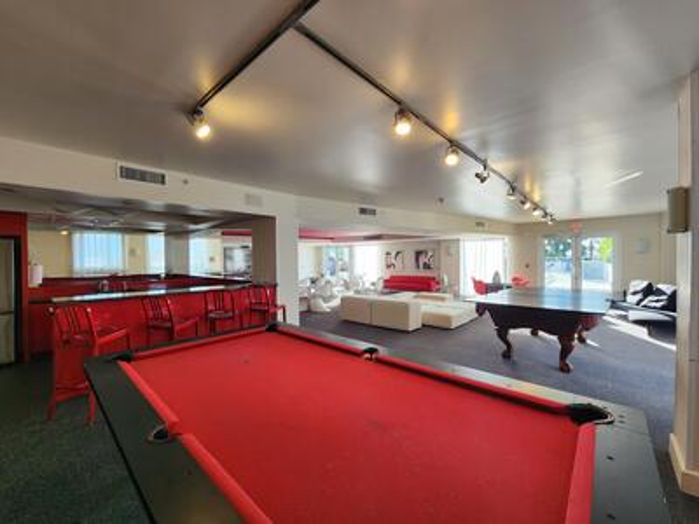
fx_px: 263
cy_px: 262
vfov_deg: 89.9
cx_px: 350
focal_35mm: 13
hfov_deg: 106.2
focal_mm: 2.2
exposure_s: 1/60
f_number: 2.2
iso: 64
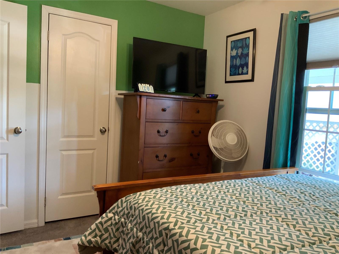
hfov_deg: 61.7
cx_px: 170
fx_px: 284
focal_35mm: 29
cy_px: 127
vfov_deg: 48.2
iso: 200
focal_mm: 3
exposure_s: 1/60
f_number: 1.8
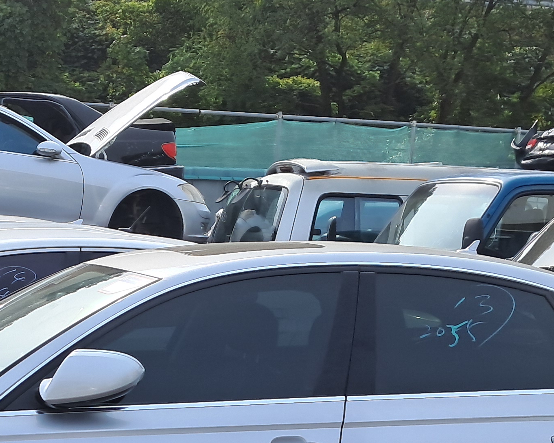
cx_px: 136
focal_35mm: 79
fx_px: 1295
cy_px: 516
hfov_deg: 23.9
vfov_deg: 18.5
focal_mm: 4
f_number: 1.8
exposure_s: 1/668
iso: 50
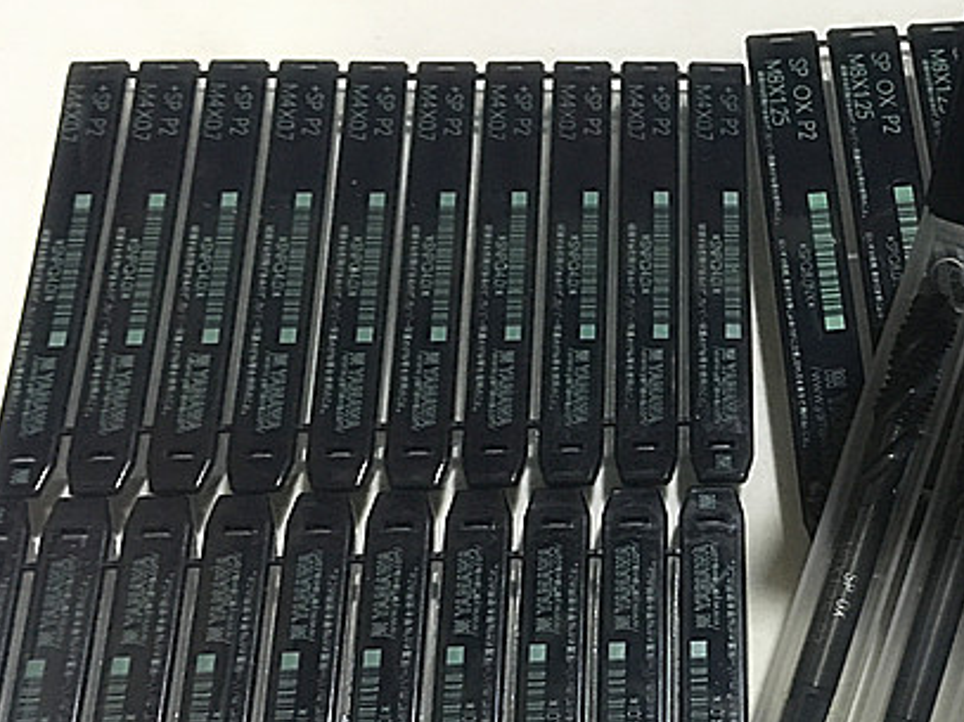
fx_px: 1587
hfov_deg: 32.0
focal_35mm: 57
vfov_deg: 25.4
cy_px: 530
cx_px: 881
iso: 125
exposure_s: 1/8
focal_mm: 4.15
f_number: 2.2
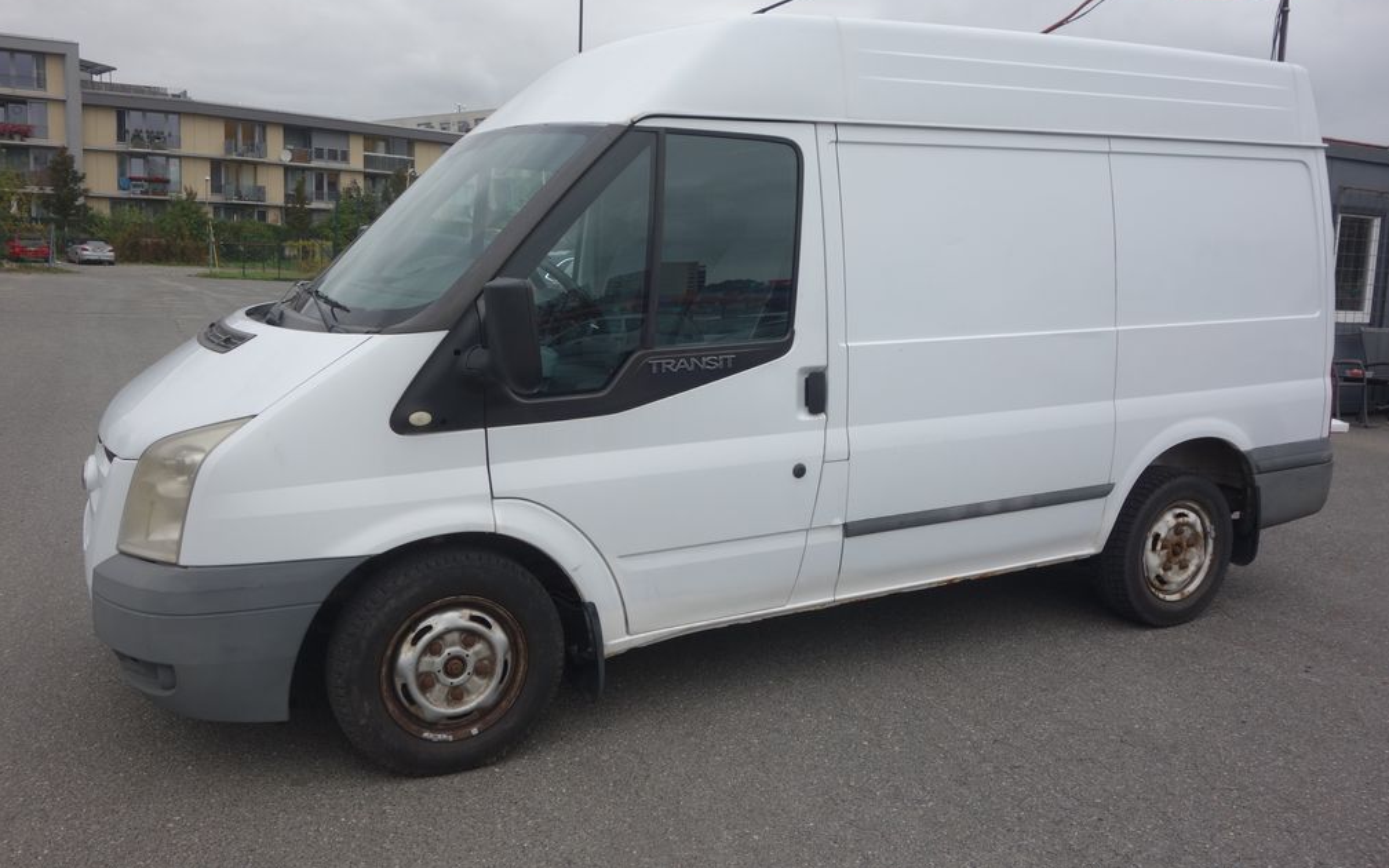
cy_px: 407
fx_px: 1098
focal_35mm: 29
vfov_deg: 43.1
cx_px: 704
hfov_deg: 64.6
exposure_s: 1/250
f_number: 5.6
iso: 125
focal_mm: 10.4
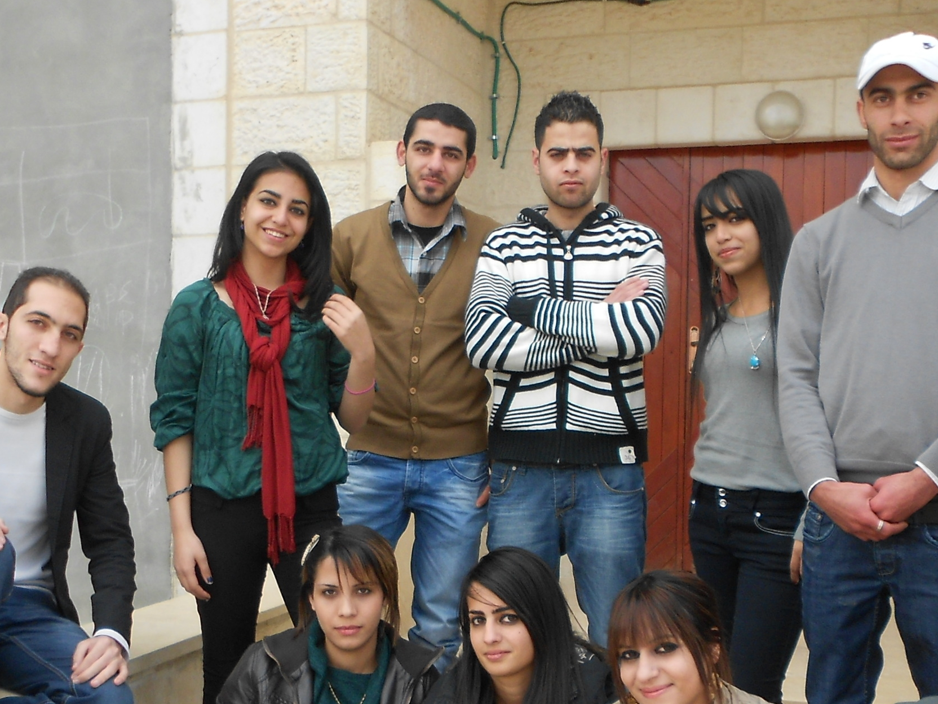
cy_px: 443
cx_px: 423
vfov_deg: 28.4
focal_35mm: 51
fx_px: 1382
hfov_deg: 37.5
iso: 80
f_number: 3.2
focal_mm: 4.6
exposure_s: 1/125
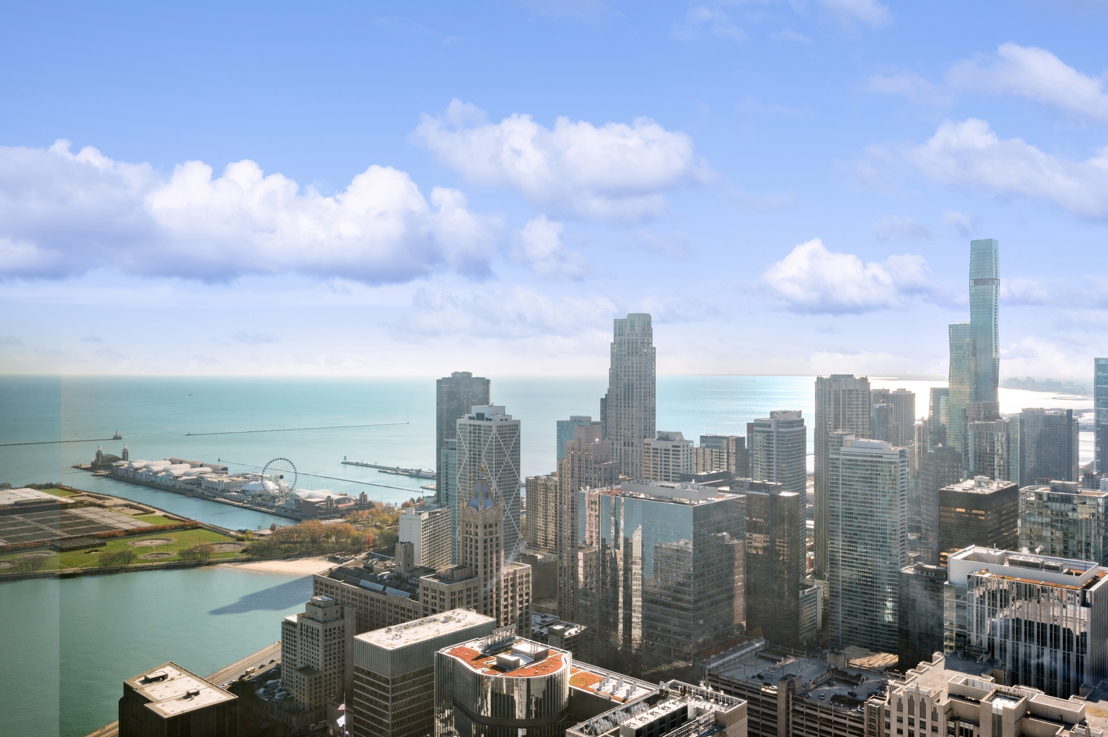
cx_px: 554
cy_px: 368
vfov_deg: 48.7
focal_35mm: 26
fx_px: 815
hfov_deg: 68.4
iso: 100
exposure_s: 1/50
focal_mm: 26.5
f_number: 10
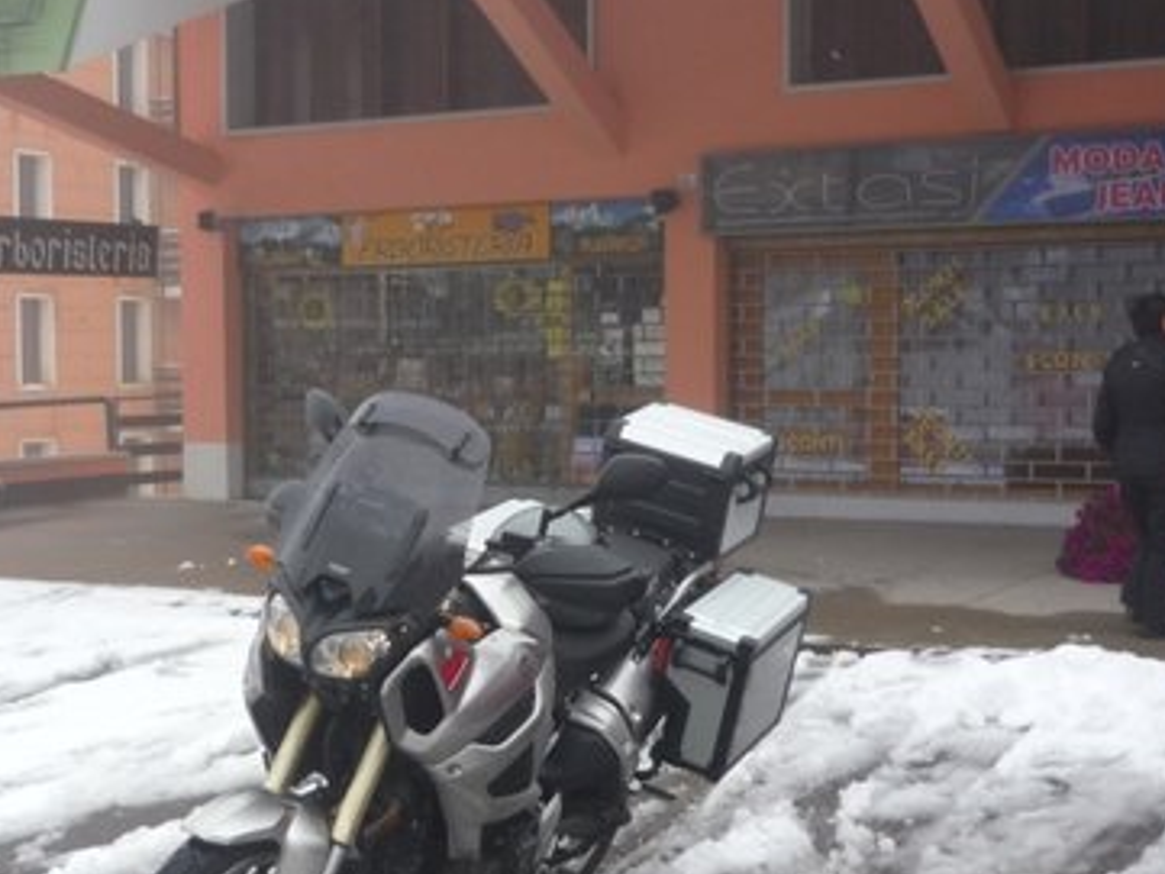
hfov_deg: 33.7
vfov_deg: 25.6
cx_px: 461
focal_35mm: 57
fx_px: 1919
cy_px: 516
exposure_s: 1/160
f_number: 8
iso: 100
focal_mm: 5.5
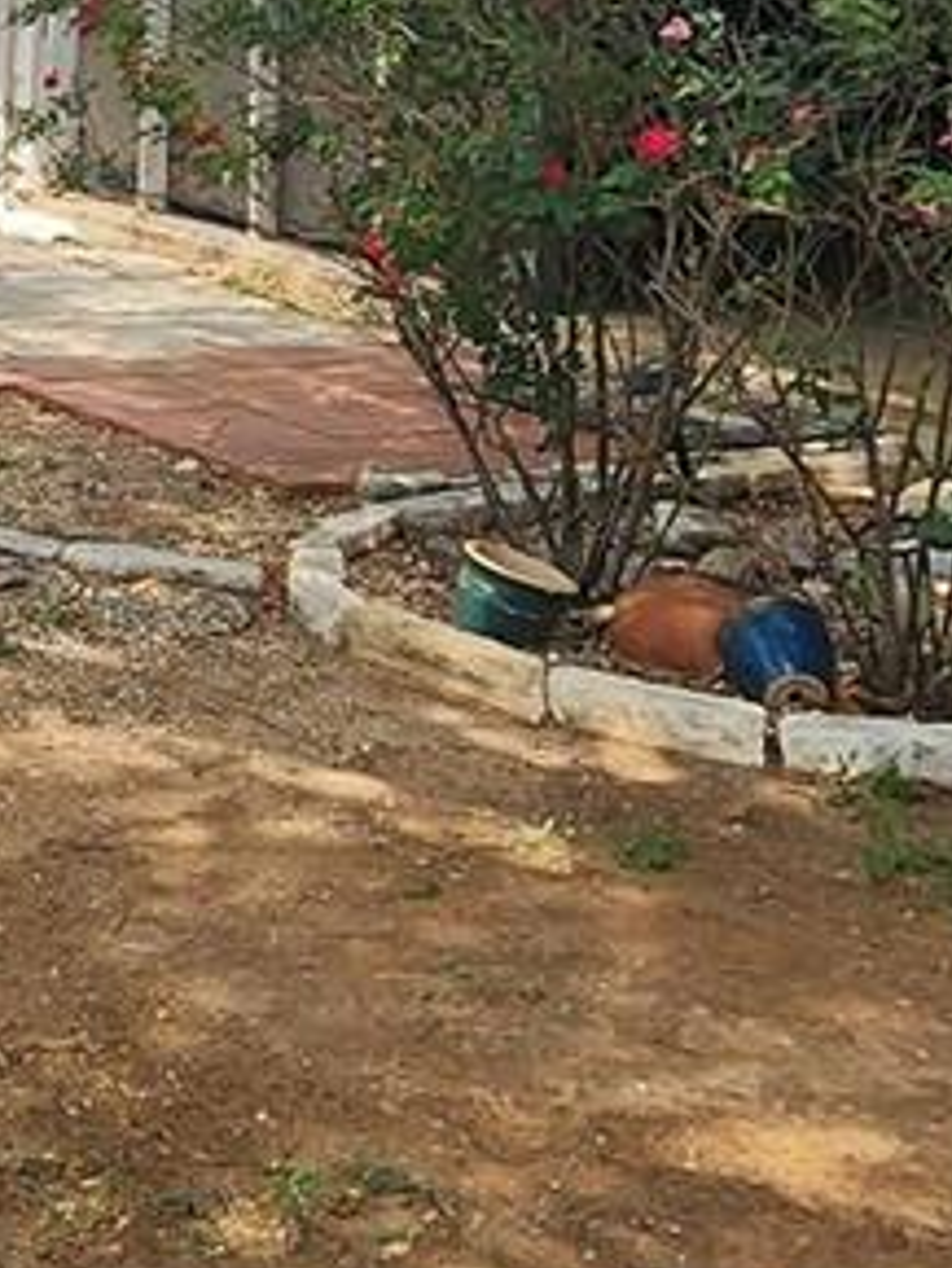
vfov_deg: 27.4
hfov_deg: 19.1
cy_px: 206
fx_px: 2528
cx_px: -404
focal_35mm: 69
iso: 50
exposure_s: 1/1238
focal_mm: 2.2
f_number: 2.2
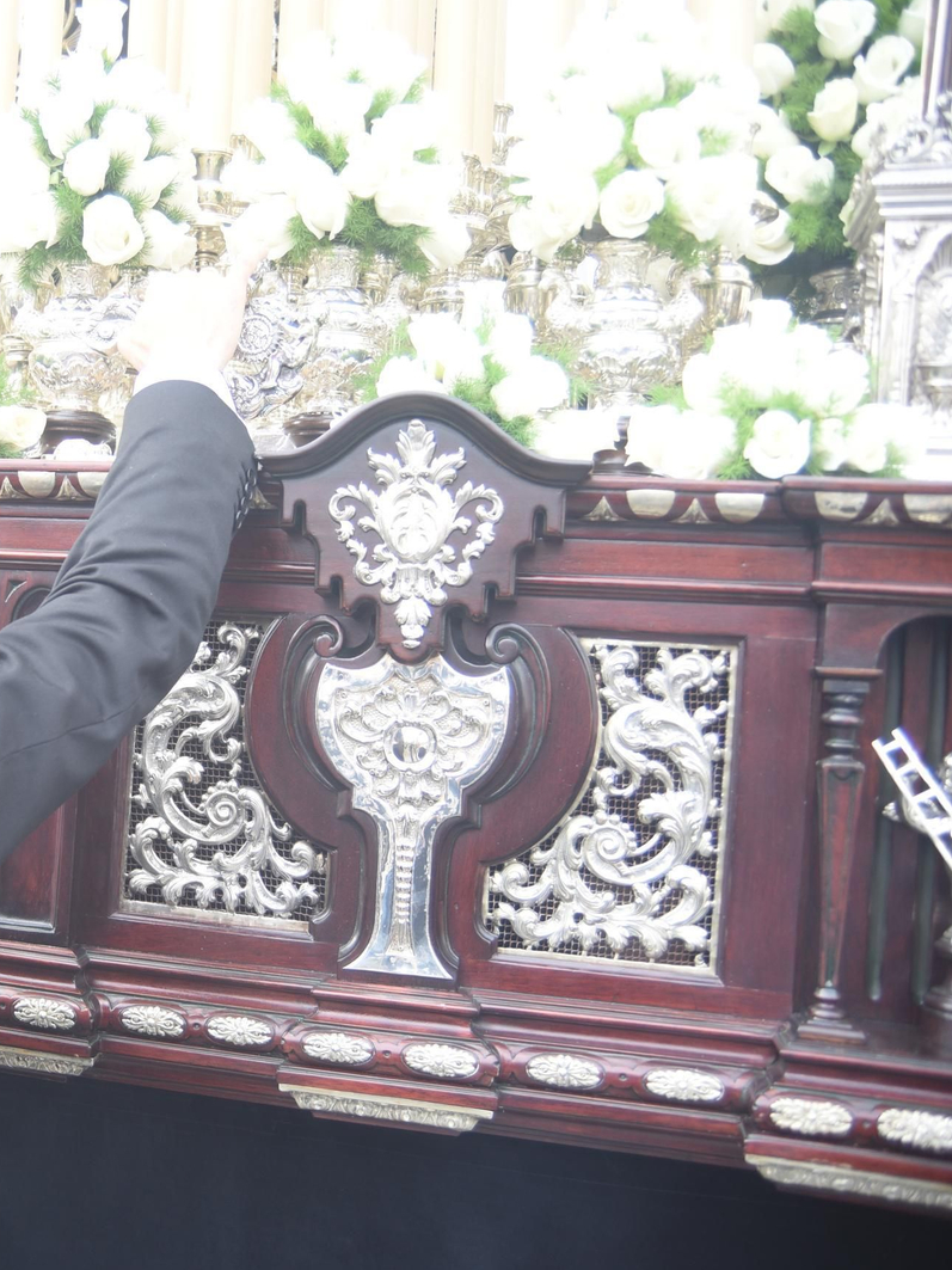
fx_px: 1540
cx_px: 39
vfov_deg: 44.8
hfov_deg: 32.1
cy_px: 633
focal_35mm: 42
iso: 280
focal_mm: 29
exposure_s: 1/100
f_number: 5.6
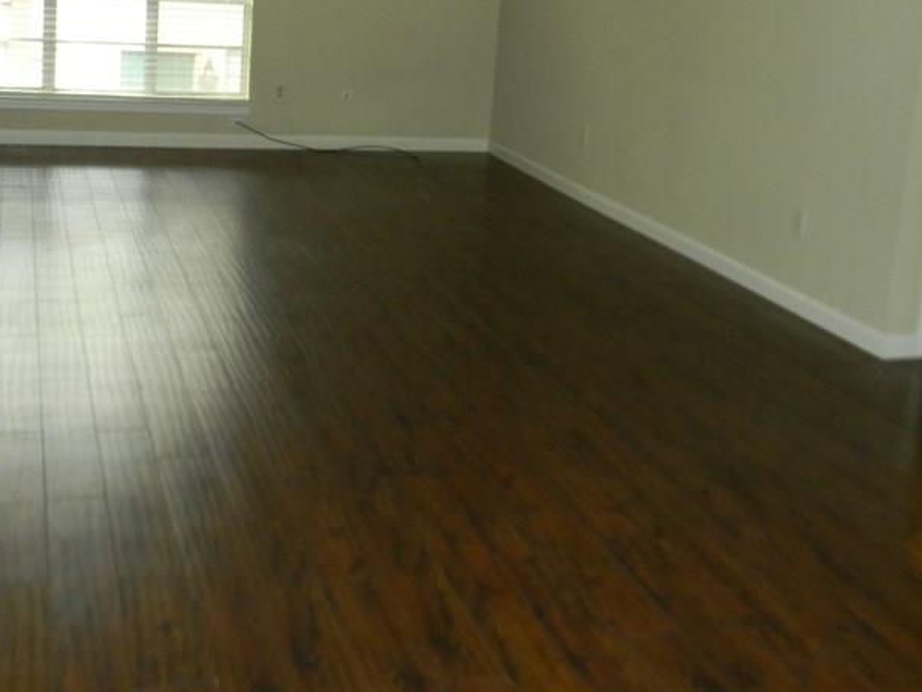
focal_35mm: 48
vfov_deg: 29.4
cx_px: 405
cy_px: 119
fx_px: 1279
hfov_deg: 39.6
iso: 200
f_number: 3.5
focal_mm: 5
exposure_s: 1/33.3
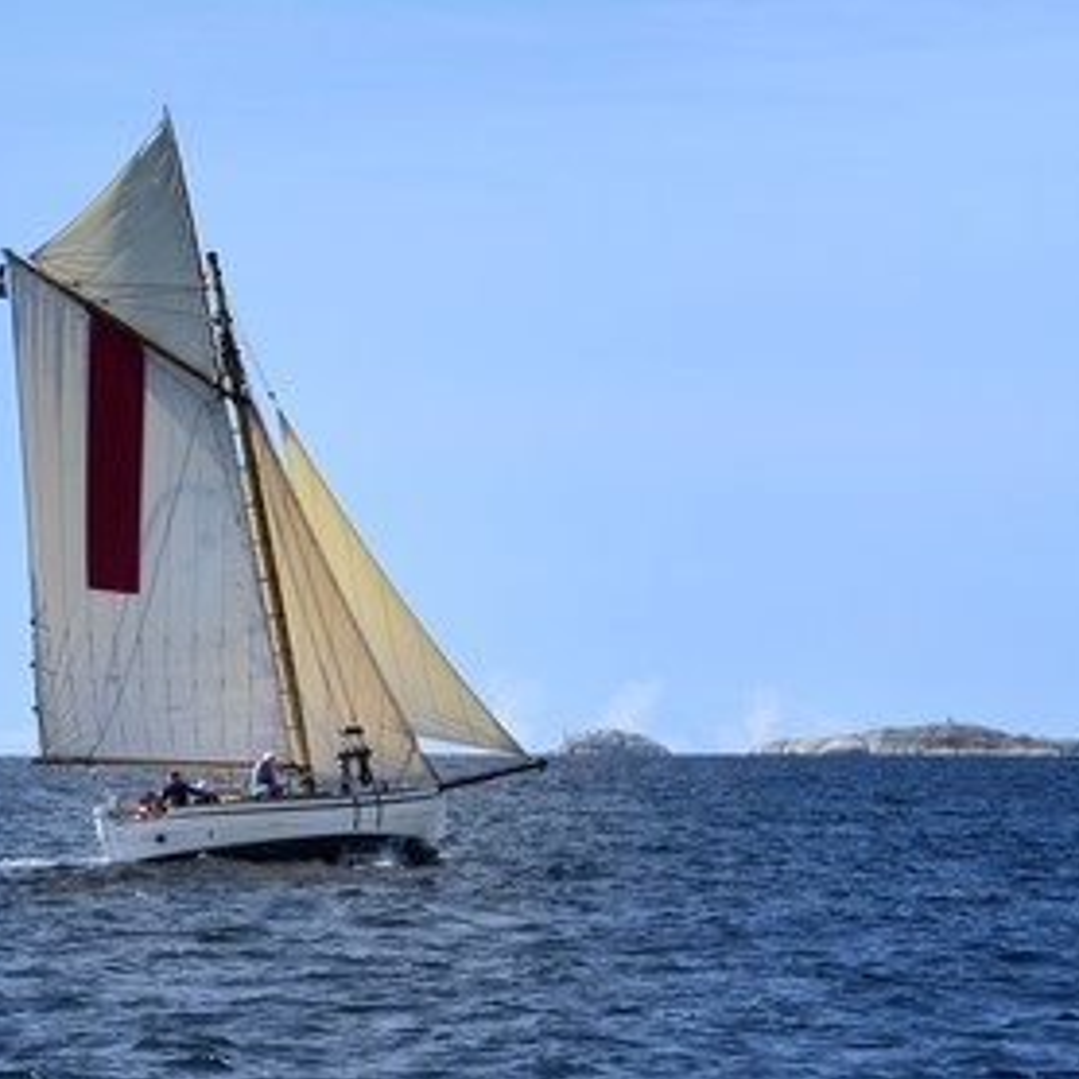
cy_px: 540
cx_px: 617
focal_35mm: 257
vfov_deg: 6.8
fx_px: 9063
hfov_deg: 6.8
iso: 200
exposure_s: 1/1000
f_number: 7.1
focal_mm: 200
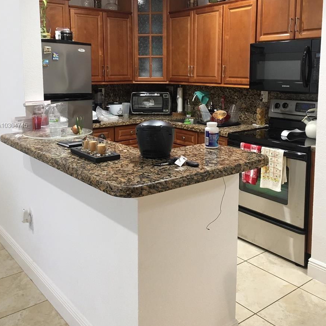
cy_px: 126
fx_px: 373
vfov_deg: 46.9
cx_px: 162
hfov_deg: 47.2
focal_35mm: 35
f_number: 2.2
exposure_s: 1/15
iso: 40
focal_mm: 4.15
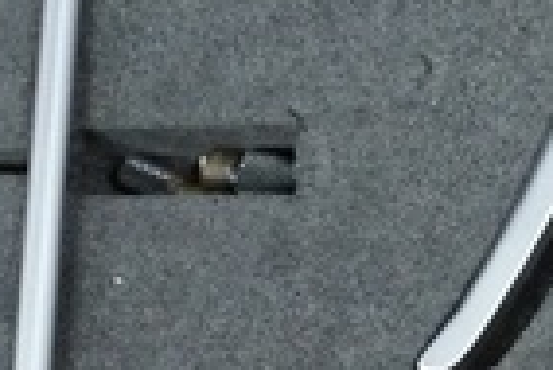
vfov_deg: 7.8
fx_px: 2684
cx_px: 650
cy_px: 409
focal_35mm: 175
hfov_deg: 11.5
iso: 3200
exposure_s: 1/160
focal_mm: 23
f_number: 4
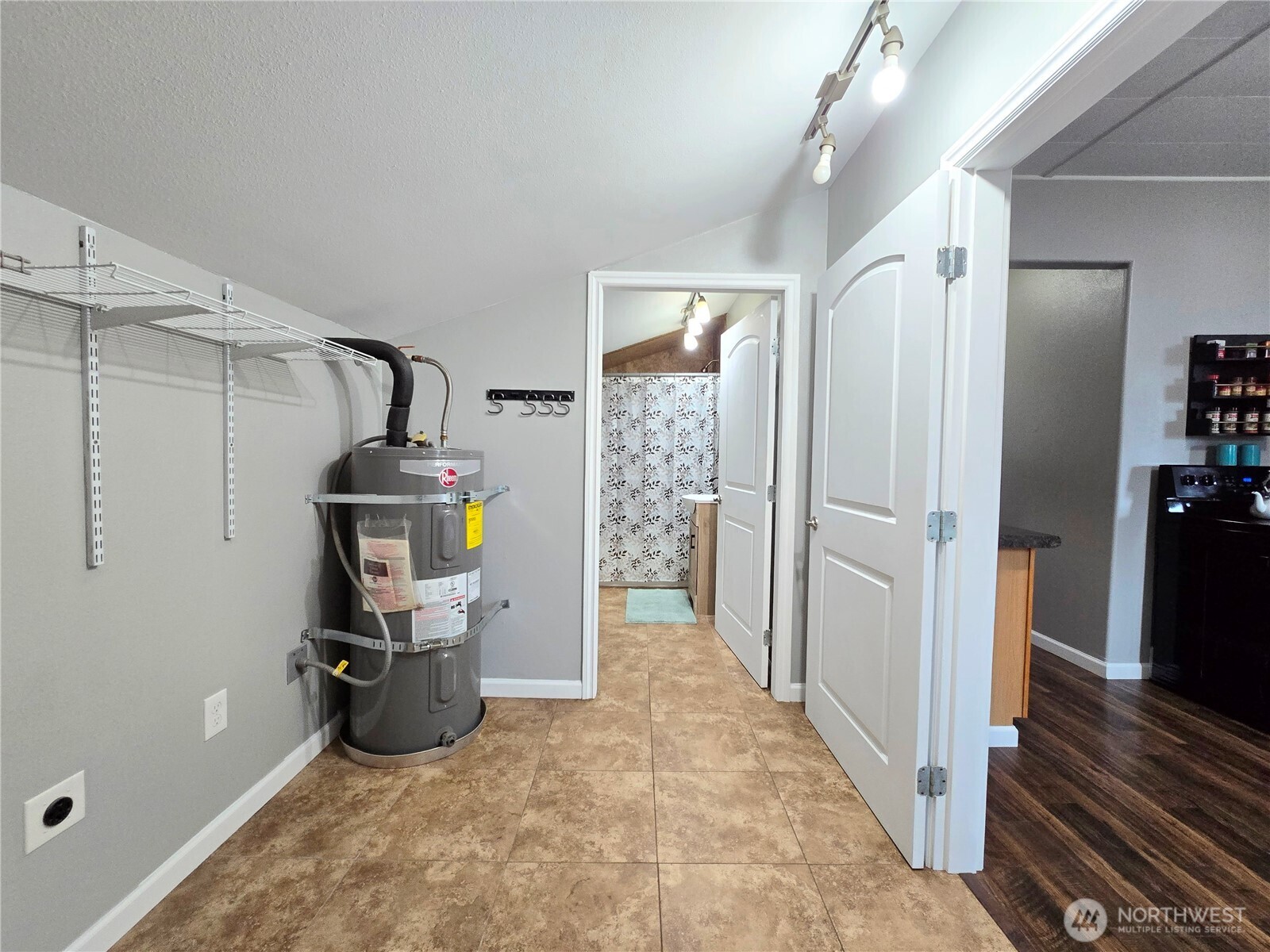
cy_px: 476
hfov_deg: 106.2
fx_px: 477
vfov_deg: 89.9
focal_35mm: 13
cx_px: 635
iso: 250
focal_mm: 2.2
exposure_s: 1/60
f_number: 2.2
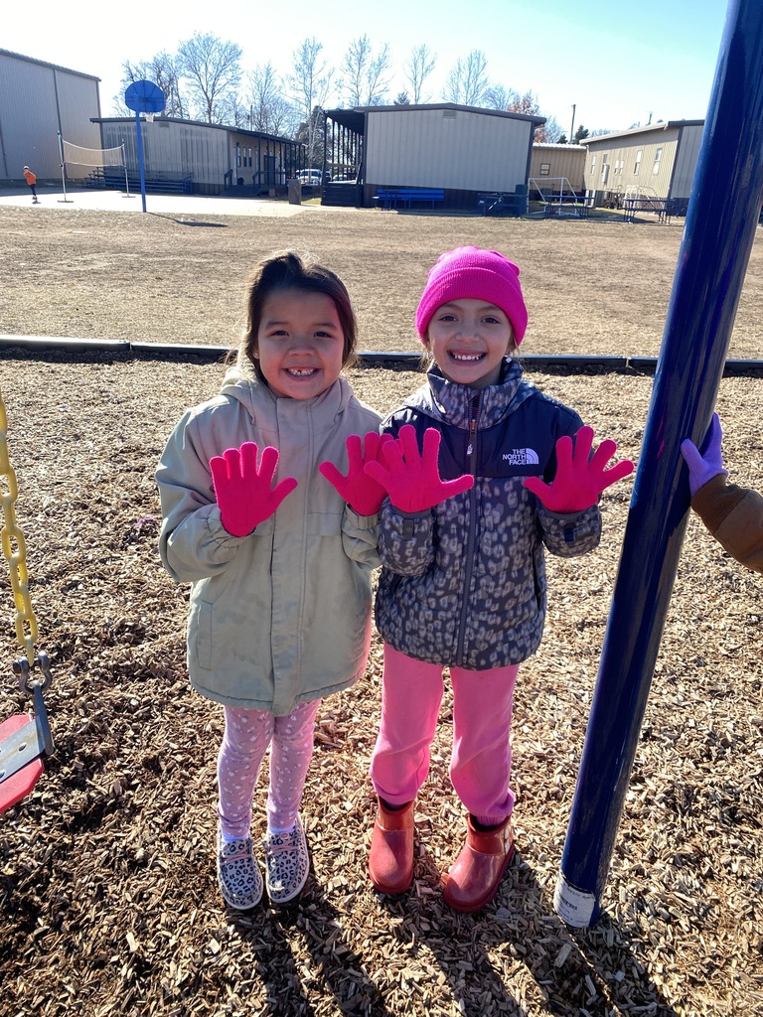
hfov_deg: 53.1
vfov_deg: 67.3
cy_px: 508
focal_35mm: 26
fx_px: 764
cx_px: 382
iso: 32
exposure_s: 1/1346
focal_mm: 4.25
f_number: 1.8
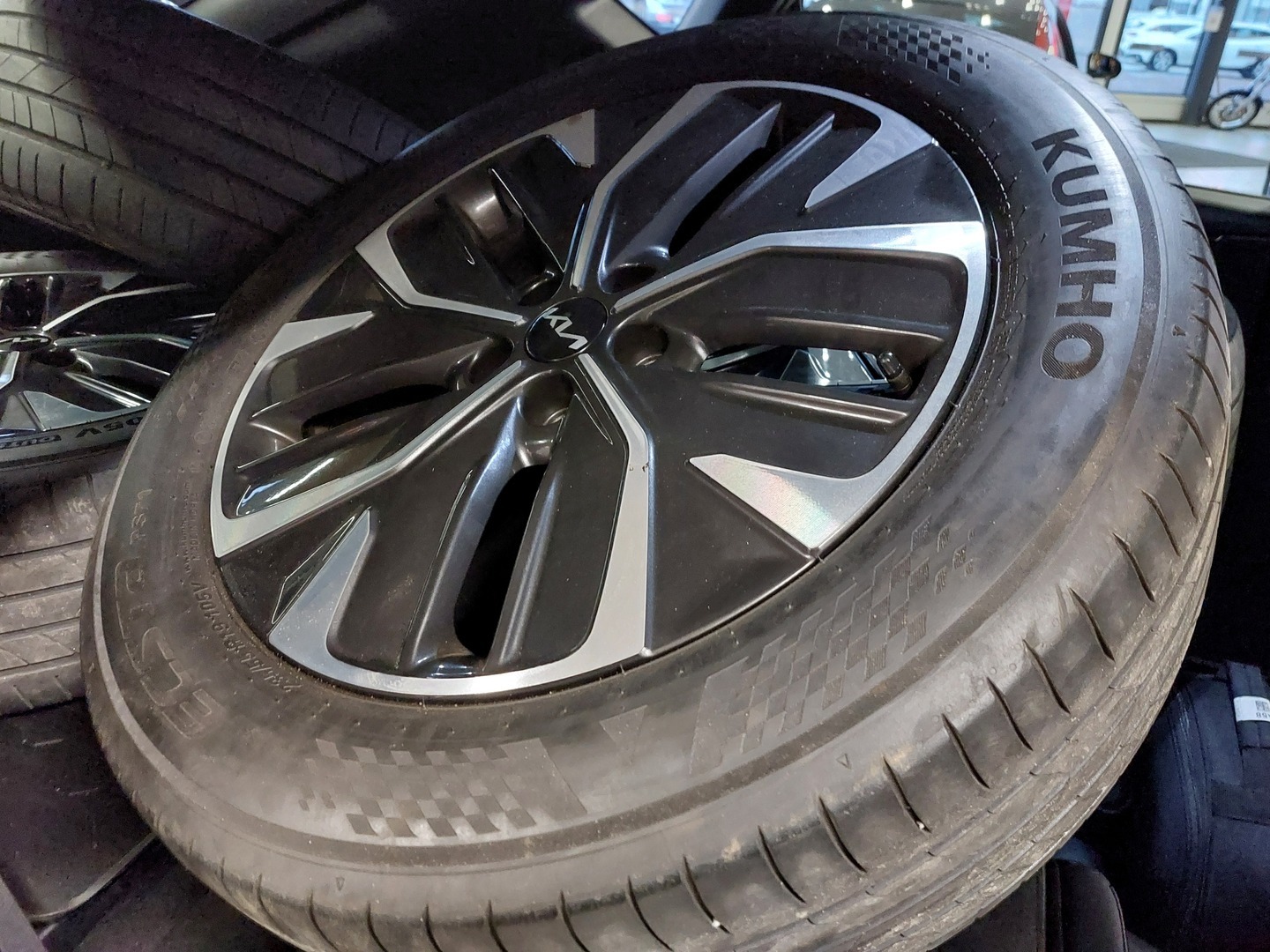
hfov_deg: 69.4
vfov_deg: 54.9
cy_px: 476
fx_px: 917
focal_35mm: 25
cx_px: 635
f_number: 1.8
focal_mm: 5.23
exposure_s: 1/25
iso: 640
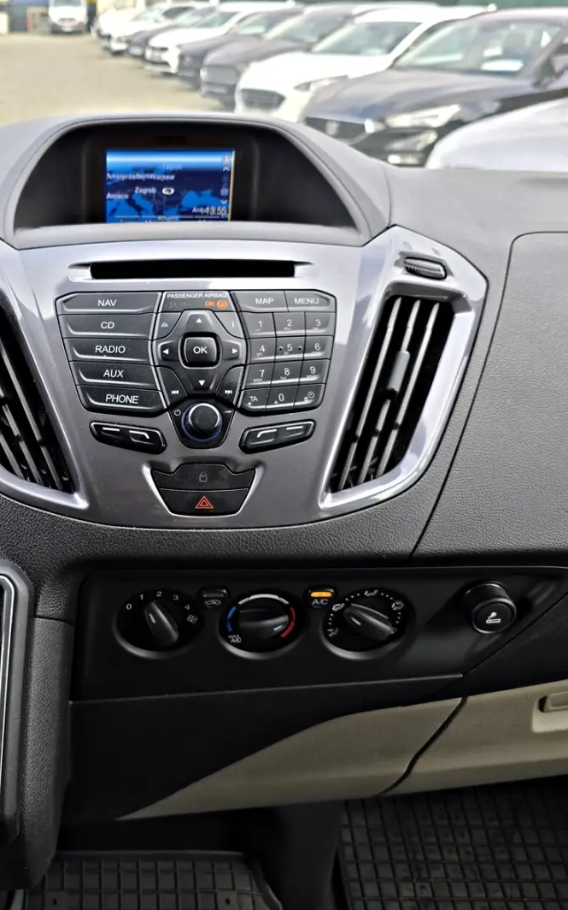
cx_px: 94
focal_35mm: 33
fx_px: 817
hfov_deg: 36.7
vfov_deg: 58.1
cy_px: 459
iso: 40
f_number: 1.7
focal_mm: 6.3
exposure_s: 1/180
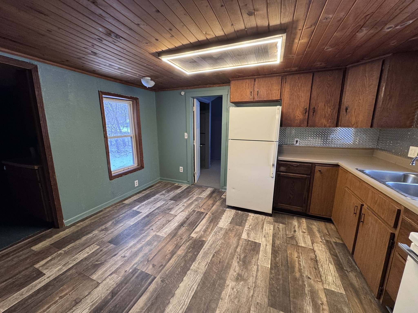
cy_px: 156
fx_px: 169
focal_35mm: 14
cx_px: 209
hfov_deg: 102.1
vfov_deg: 85.7
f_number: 2.2
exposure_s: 1/60
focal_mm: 2.22
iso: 200
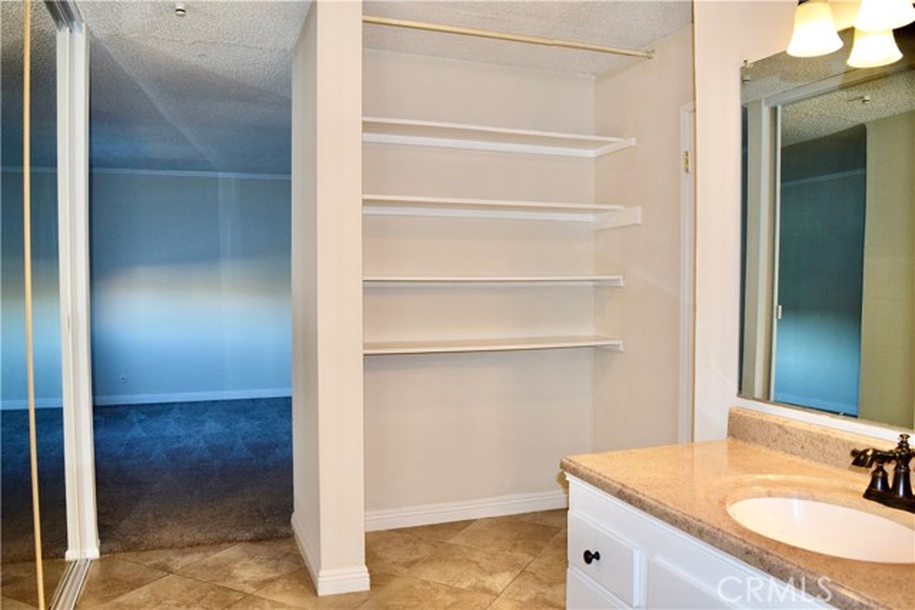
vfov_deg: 48.0
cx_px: 458
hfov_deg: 67.4
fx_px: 686
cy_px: 305
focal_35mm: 27
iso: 800
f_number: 5
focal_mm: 18
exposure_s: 1/100
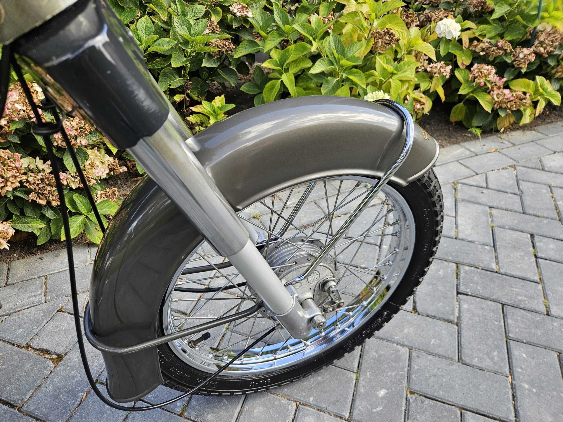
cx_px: 282
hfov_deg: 73.9
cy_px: 211
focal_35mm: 23
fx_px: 374
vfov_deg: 58.9
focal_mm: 5.4
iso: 50
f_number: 1.8
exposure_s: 1/395
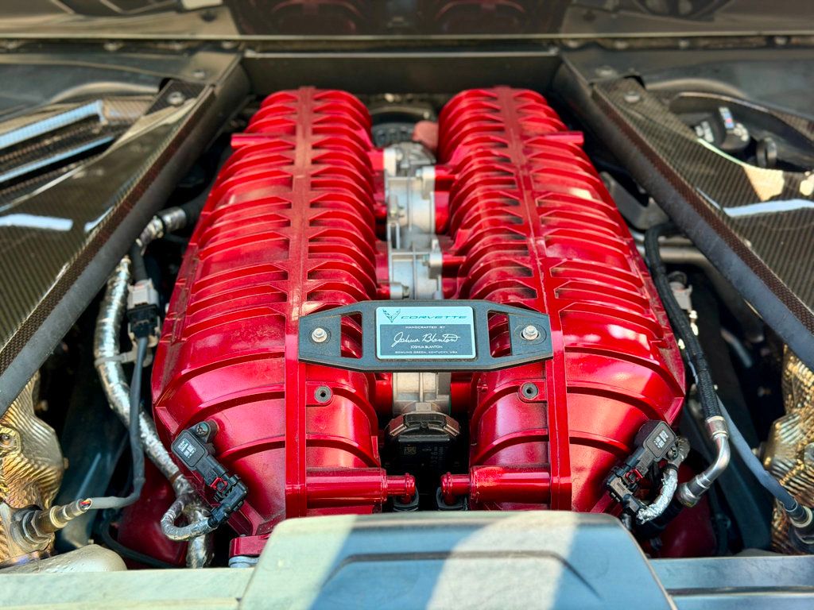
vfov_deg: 30.3
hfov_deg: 39.7
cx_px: 407
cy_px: 305
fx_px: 1129
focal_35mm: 48
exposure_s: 1/224
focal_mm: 6.76
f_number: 1.78
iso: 125
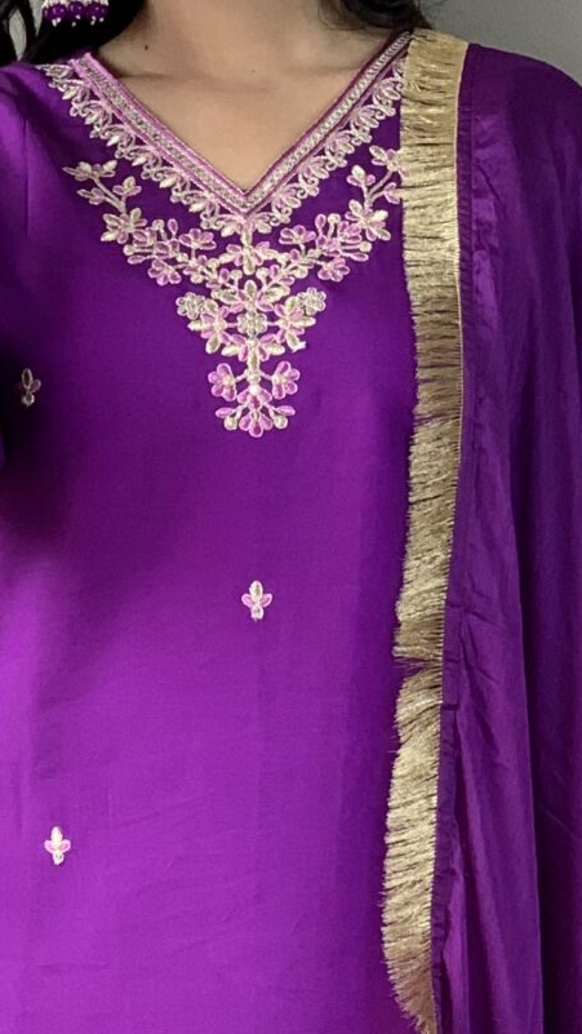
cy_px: 1148
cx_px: 235
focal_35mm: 181
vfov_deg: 11.7
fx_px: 4962
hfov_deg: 6.7
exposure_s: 1/100
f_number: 2.4
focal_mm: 6
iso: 64
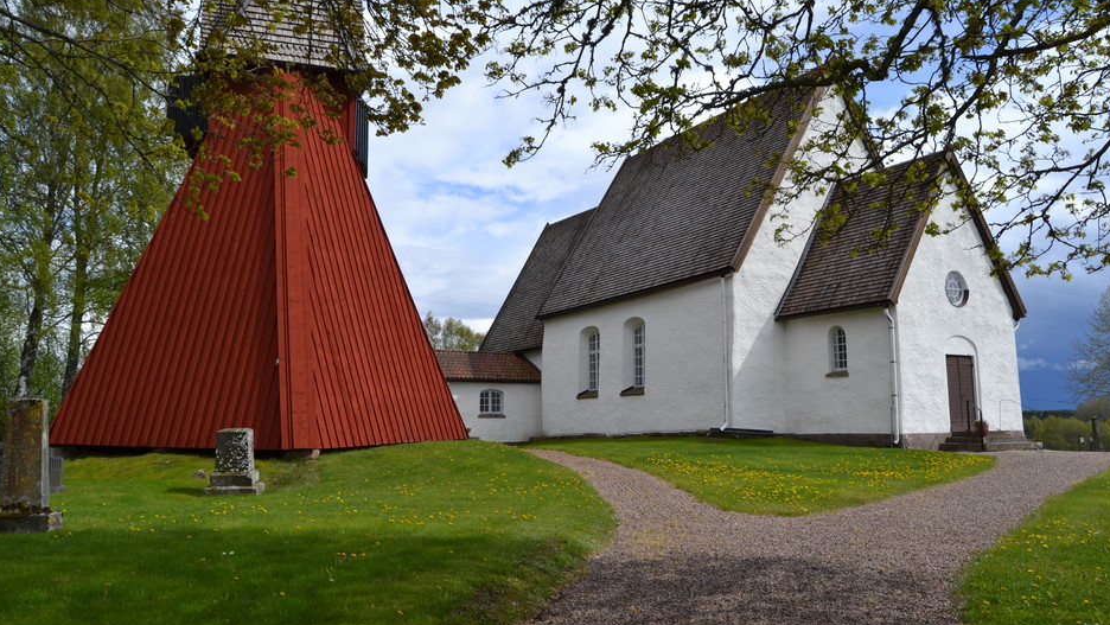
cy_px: 287
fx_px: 854
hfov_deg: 66.0
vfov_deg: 40.2
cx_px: 564
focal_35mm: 29
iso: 100
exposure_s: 1/250
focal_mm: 18
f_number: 8
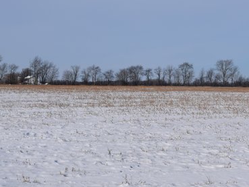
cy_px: 72
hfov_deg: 17.7
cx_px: 175
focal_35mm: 111
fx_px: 799
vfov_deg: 13.3
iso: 200
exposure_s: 1/800
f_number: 14
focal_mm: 40
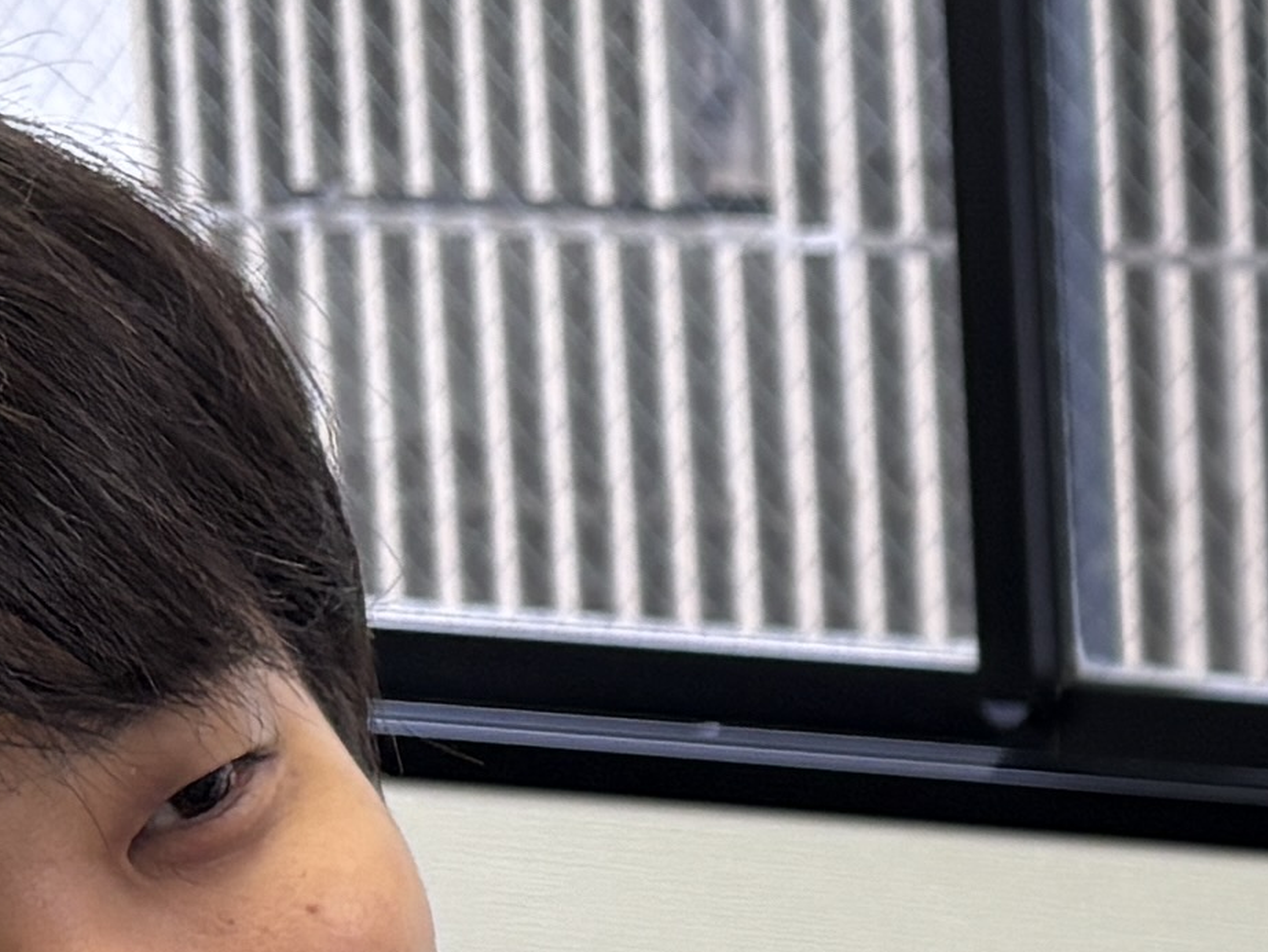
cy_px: 1047
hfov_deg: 11.4
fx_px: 5899
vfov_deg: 9.1
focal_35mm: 161
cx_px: 2321
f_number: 1.6
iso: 80
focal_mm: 5.96
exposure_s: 1/100
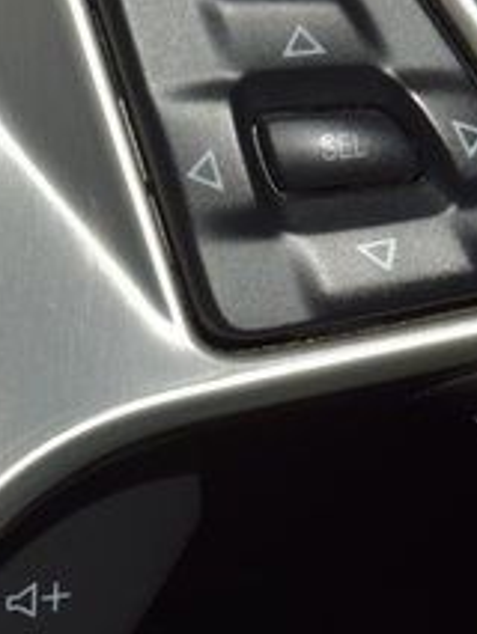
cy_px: 344
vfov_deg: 6.5
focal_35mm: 303
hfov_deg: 4.9
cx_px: 95
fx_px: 5561
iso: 100
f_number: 8
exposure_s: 1/125
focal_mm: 70
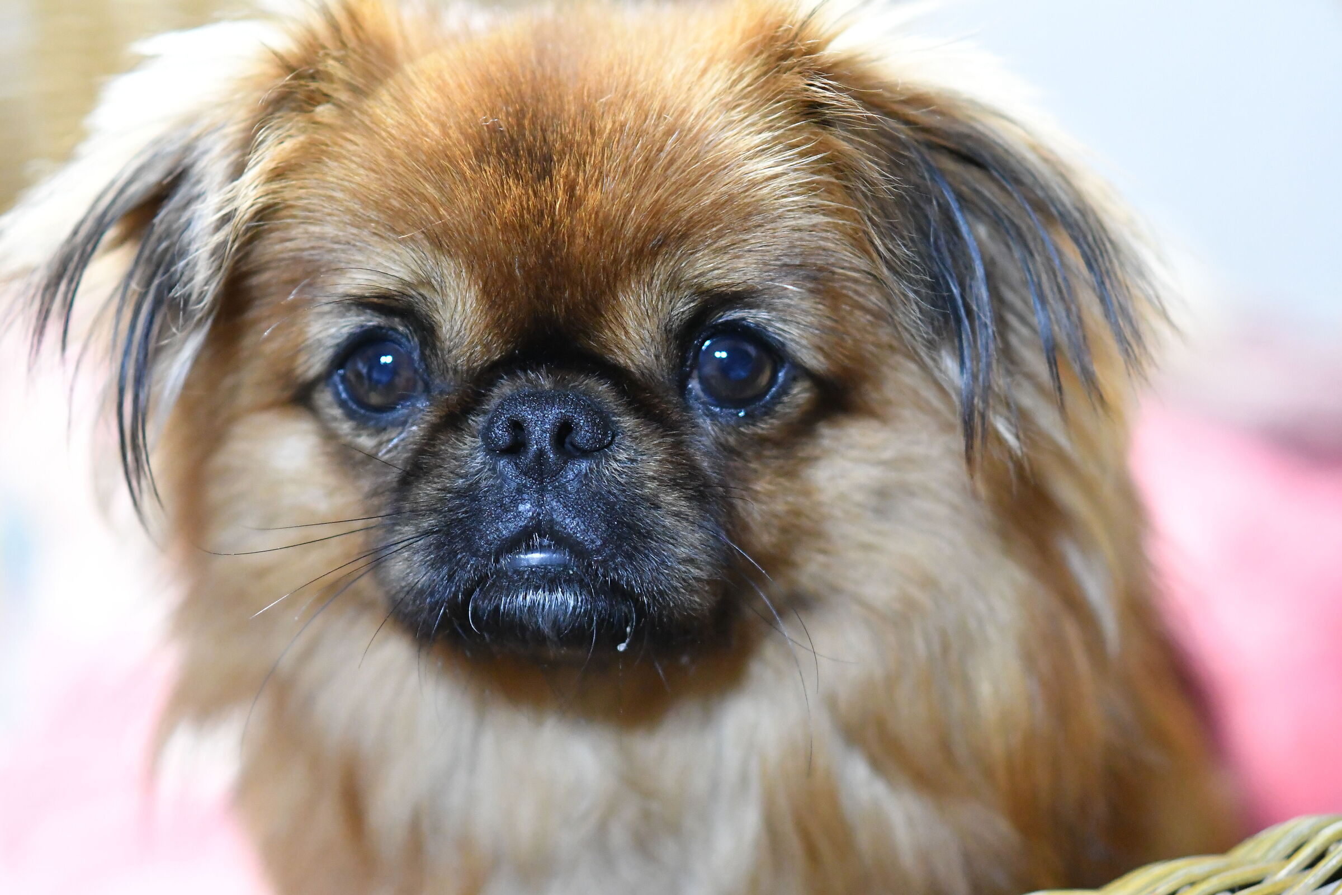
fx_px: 4734
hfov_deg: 16.1
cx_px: 671
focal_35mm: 127
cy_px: 448
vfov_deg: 10.8
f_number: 2.5
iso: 5600
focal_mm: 85
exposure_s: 1/125
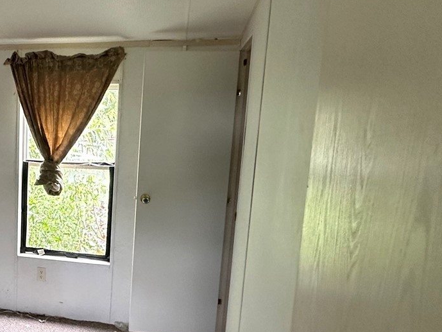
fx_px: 498
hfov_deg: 43.0
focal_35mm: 39
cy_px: 206
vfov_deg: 36.6
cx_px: 28
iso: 250
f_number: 2.2
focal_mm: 2.22
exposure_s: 1/99
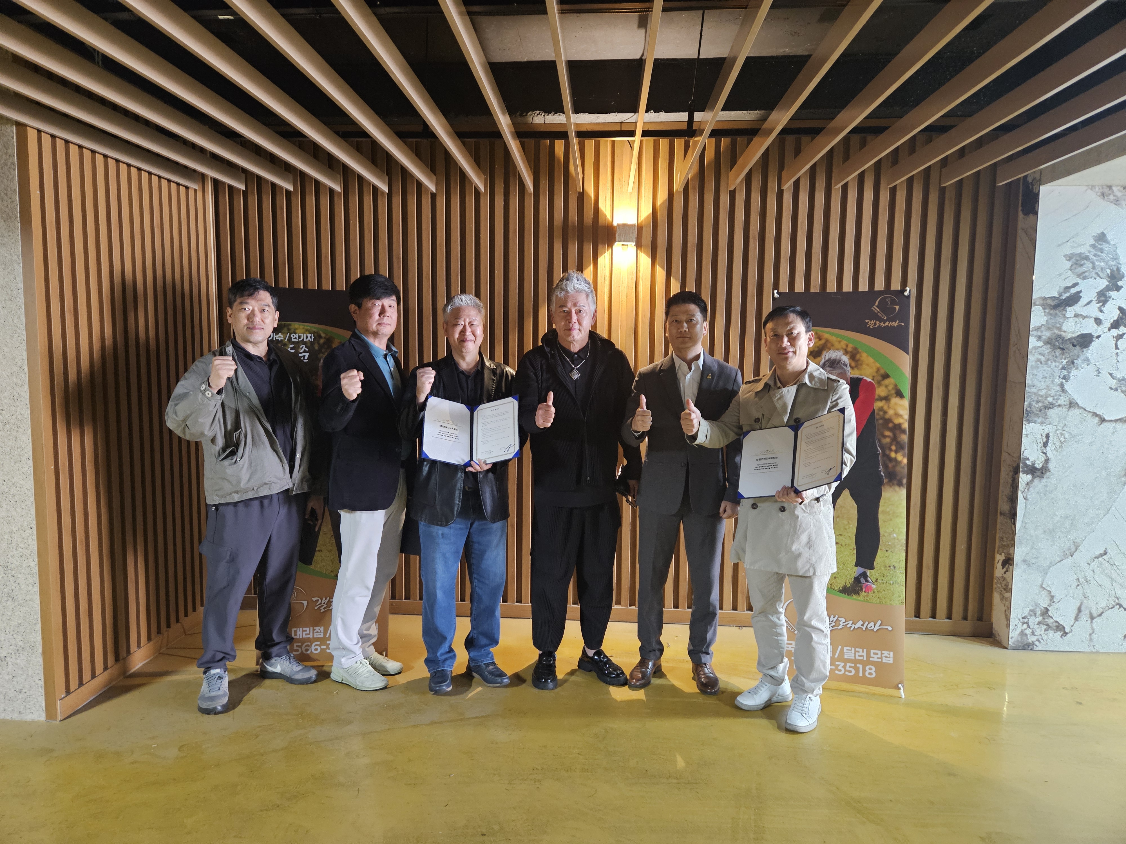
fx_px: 748
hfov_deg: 73.9
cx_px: 563
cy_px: 422
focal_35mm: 23
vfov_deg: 58.9
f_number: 1.8
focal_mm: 5.4
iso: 800
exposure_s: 1/24
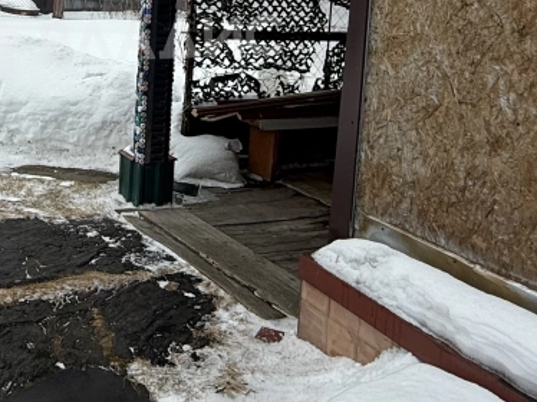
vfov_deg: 29.5
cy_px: 37
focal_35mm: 47
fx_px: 729
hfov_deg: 39.1
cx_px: 118
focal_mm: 2.22
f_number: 2.2
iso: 50
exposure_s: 1/502
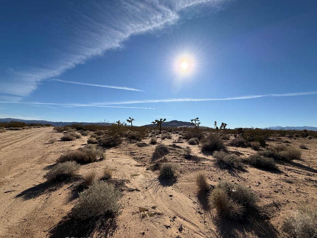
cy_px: 118
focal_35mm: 15
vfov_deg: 81.7
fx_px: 137
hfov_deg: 98.1
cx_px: 166
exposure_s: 1/5155
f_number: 2.2
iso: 50
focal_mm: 2.22
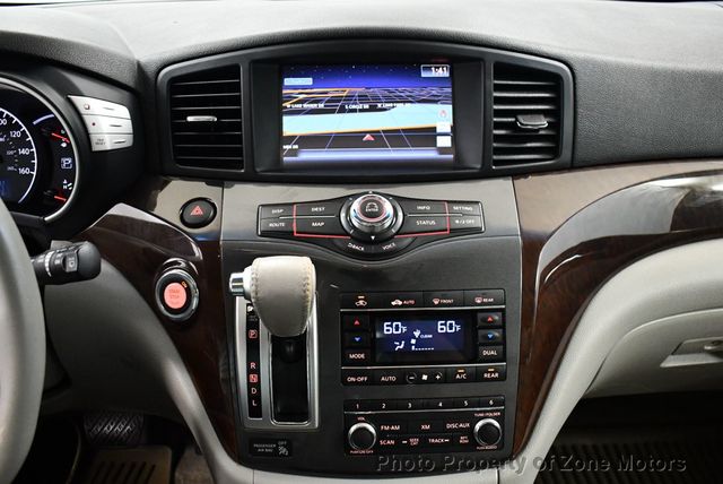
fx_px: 724
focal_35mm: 36
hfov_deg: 53.1
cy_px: 242
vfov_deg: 36.9
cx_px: 362
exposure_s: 1/80
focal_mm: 18
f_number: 3.5
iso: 3200
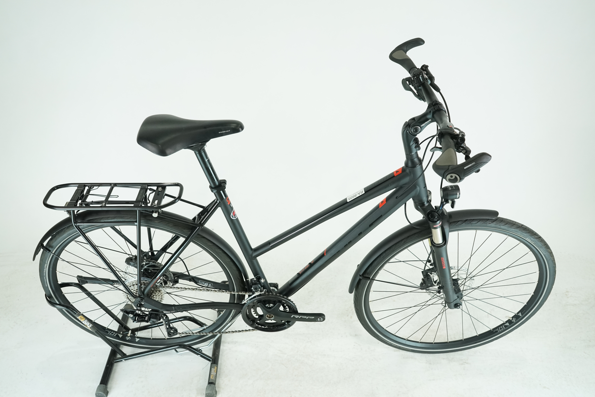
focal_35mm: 29
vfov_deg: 45.0
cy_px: 198
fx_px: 479
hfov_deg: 63.7
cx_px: 298
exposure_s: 1/200
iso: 1600
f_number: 5.6
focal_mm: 29
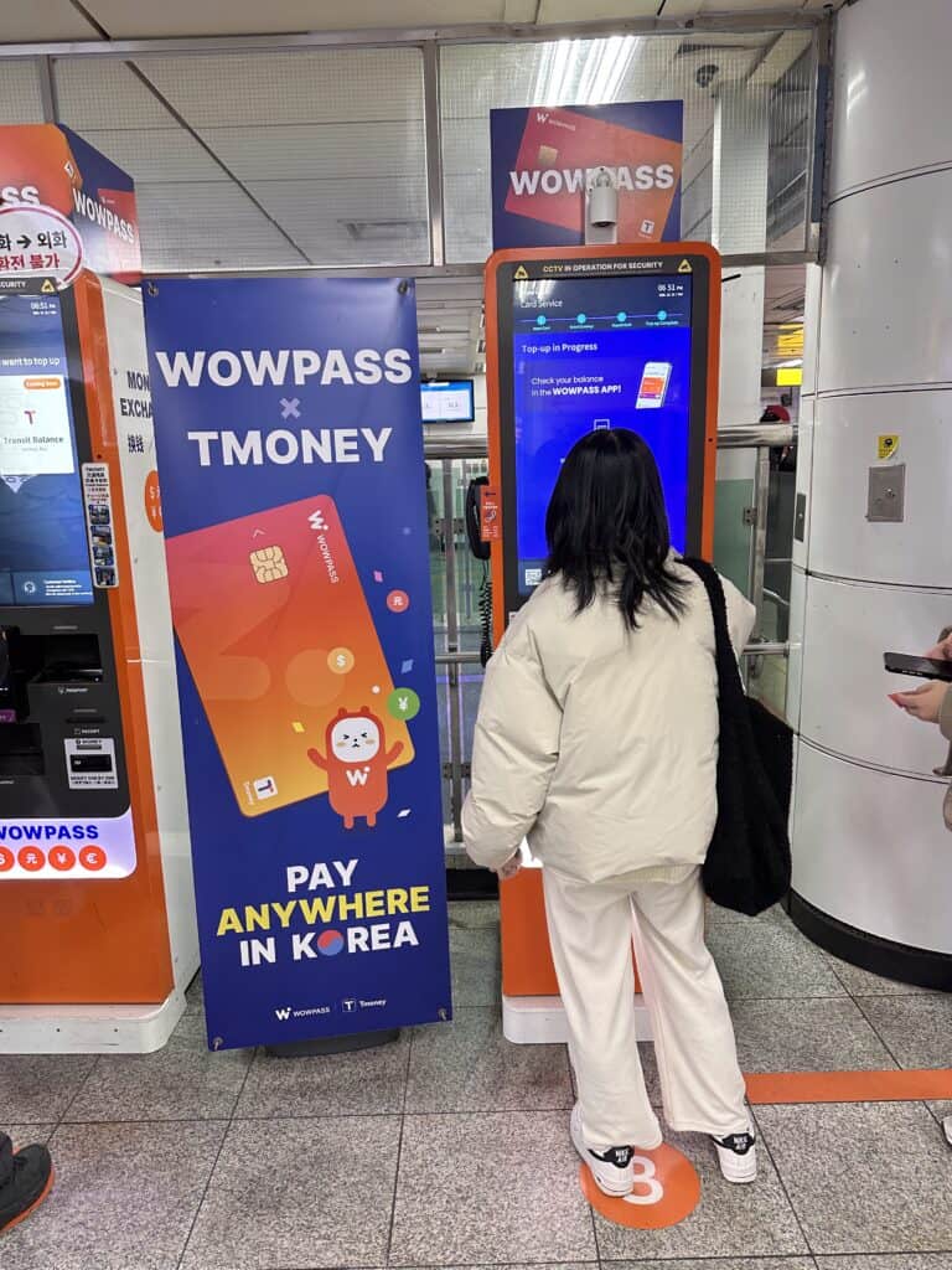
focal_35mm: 24
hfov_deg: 56.8
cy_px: 635
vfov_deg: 71.6
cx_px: 476
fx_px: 880
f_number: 1.78
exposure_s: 1/60
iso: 250
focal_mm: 6.86
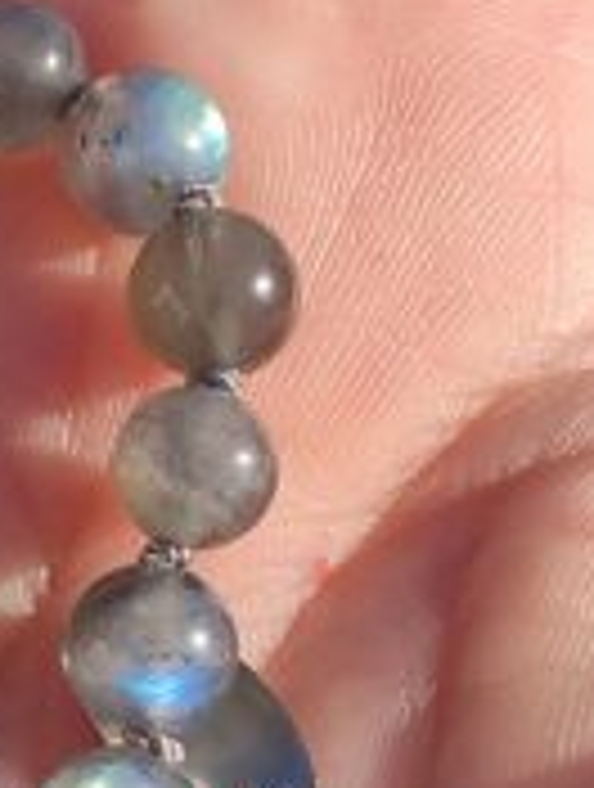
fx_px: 1801
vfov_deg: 24.3
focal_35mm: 79
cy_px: 610
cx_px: 76
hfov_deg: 18.5
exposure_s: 1/1168
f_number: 1.75
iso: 112
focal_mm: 4.77
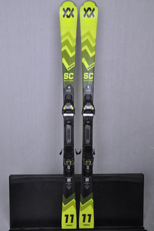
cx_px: 77
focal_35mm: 38
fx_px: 241
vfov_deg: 51.3
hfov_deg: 35.4
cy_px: 116
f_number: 9.5
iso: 3200
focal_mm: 25
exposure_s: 1/125
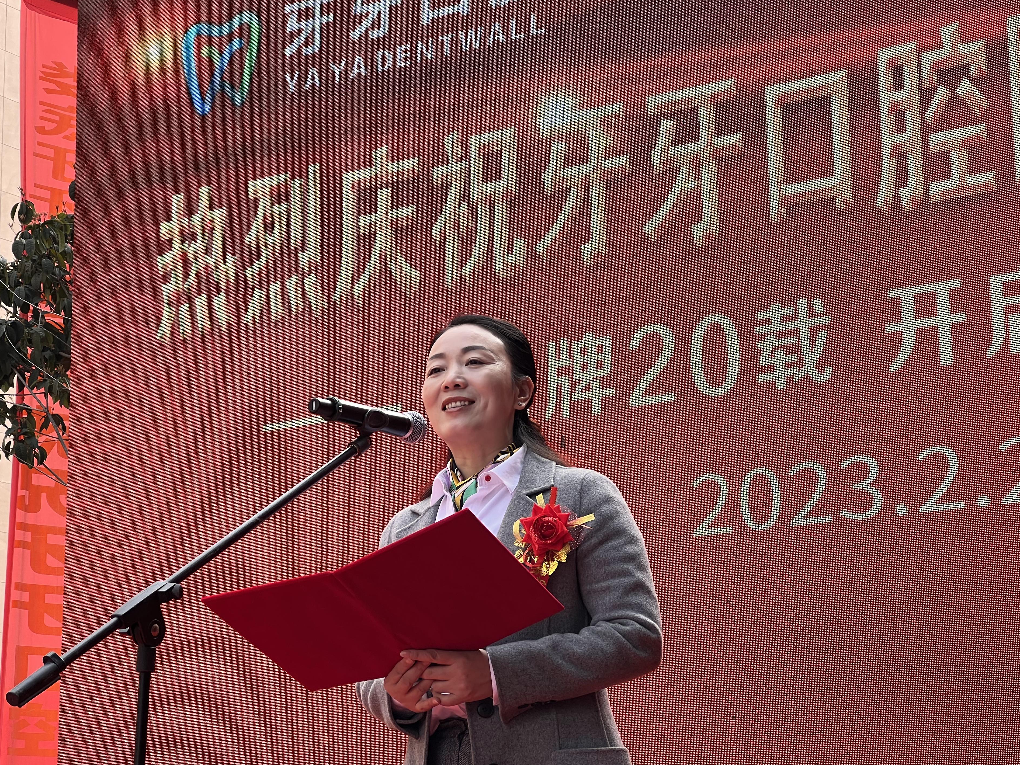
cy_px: 395
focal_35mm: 82
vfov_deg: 18.0
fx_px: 2416
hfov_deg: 23.8
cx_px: 509
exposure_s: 1/99
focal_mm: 9
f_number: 2.8
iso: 32
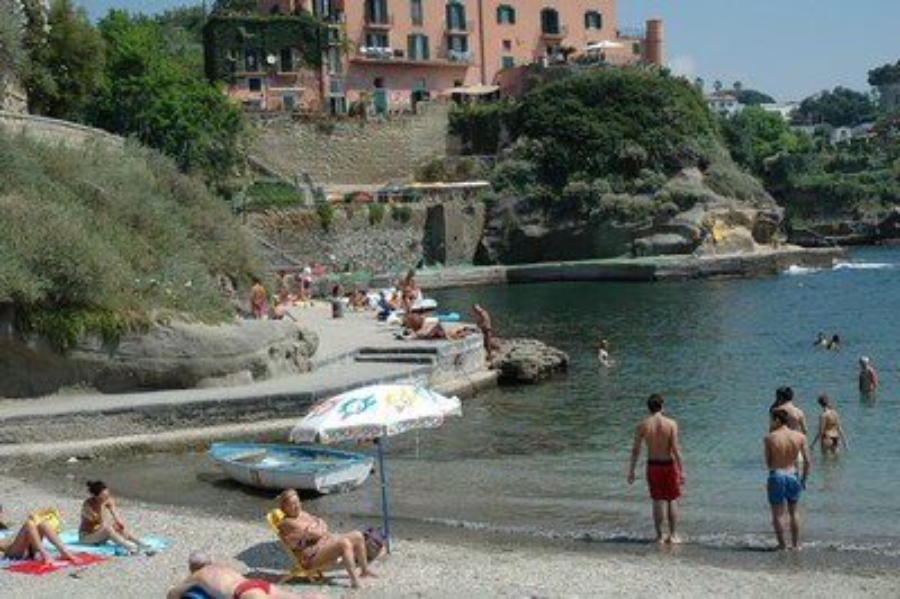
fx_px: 1162
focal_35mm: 46
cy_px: 300
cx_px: 450
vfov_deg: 28.9
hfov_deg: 42.4
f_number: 9.5
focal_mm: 31
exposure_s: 1/350
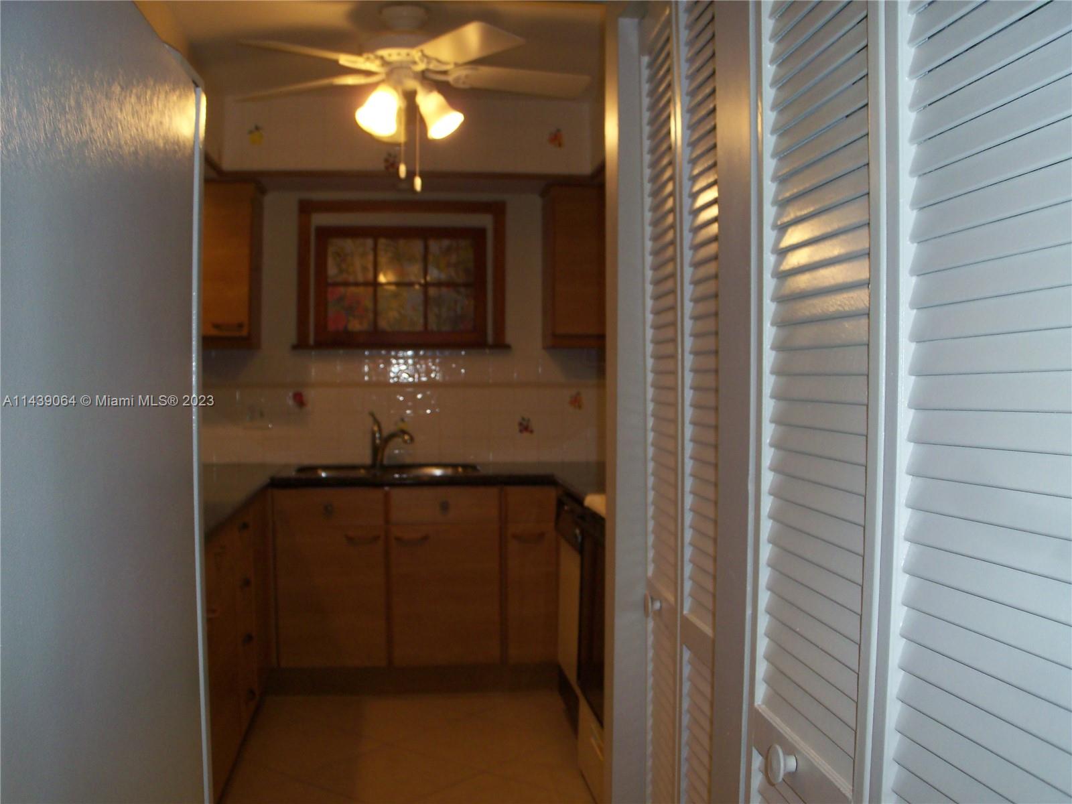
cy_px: 402
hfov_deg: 52.6
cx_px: 536
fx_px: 1084
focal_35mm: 35
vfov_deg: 40.7
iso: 100
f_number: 3
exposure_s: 1/30
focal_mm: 6.3
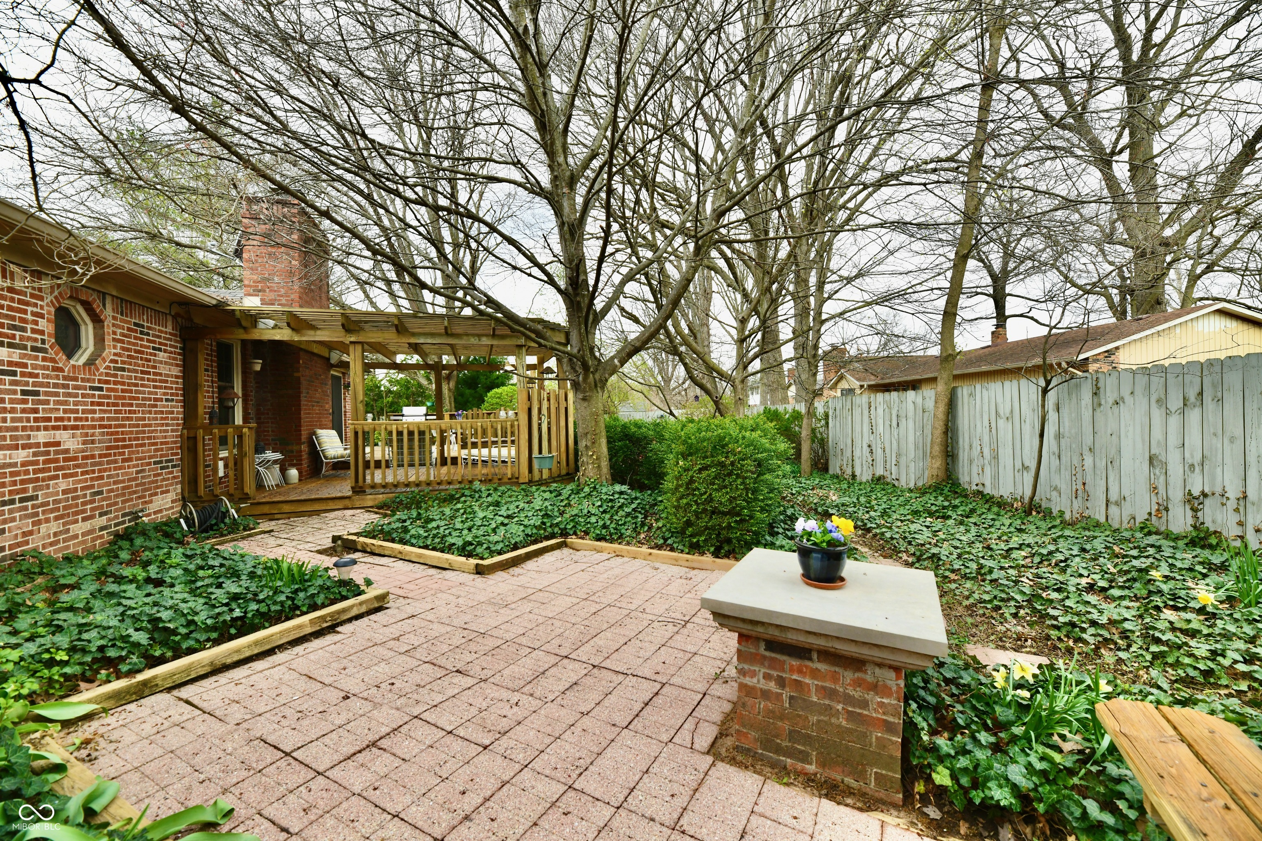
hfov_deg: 104.3
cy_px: 420
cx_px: 631
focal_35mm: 14
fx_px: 491
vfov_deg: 81.2
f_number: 7.1
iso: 640
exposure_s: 1/200
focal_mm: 14
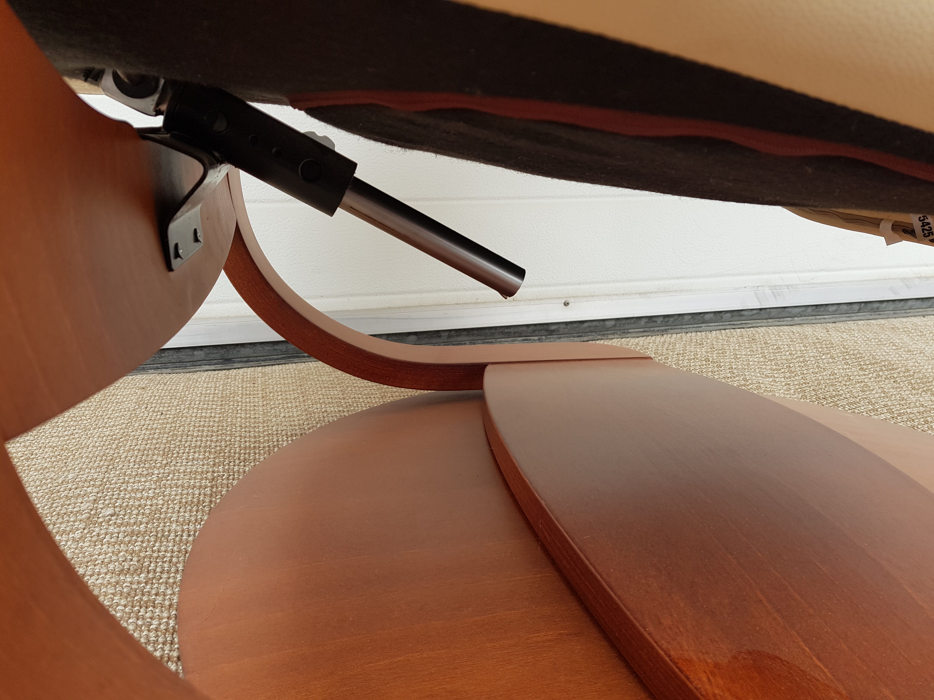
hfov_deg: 67.3
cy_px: 350
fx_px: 702
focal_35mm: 26
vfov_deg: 53.1
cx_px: 467
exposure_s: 1/204
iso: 40
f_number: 1.7
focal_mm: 4.2
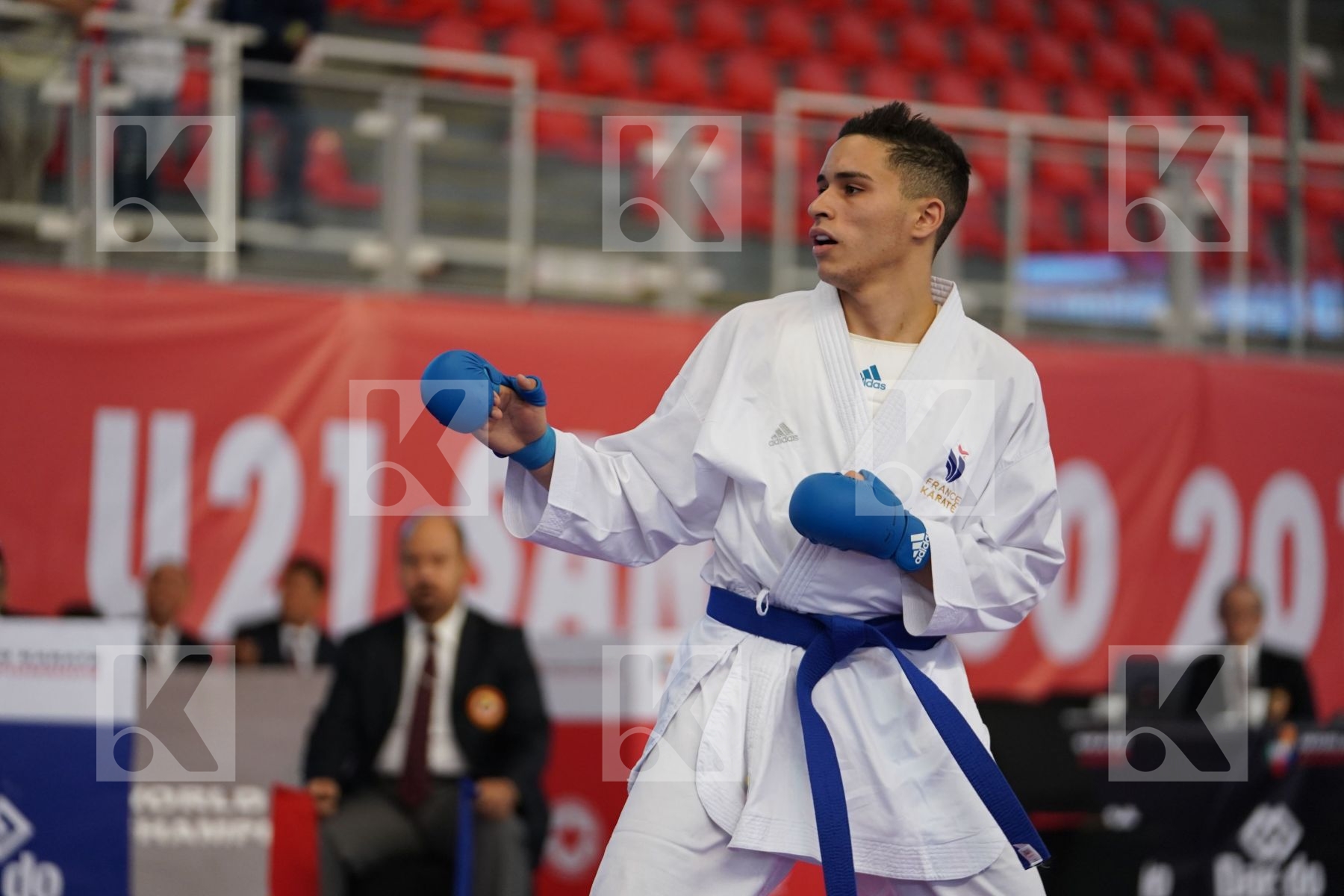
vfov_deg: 9.3
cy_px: 448
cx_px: 672
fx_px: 5488
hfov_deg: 14.0
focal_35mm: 147
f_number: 2.8
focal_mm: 147
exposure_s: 1/1000
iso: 2000
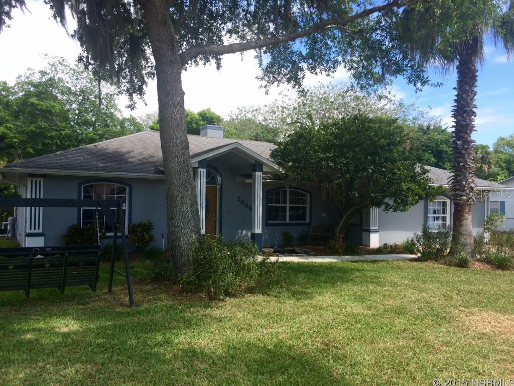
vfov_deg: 48.3
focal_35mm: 29
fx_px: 431
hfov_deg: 61.6
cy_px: 193
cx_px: 257
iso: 32
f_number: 2.2
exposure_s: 1/1053
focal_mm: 4.15
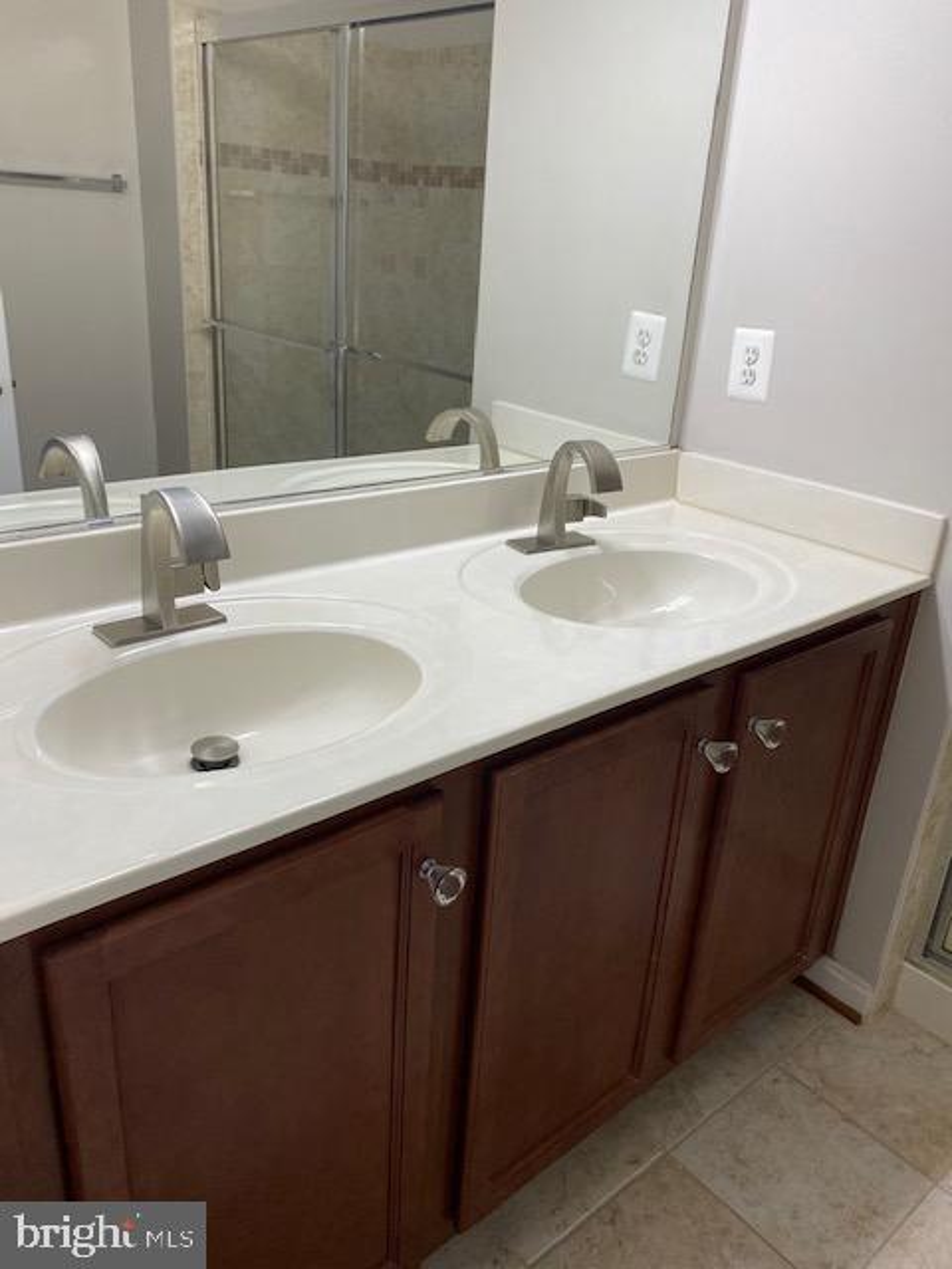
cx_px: 476
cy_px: 634
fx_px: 953
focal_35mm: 26
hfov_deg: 53.1
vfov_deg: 67.3
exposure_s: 1/120
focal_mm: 4.25
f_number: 1.8
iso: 100
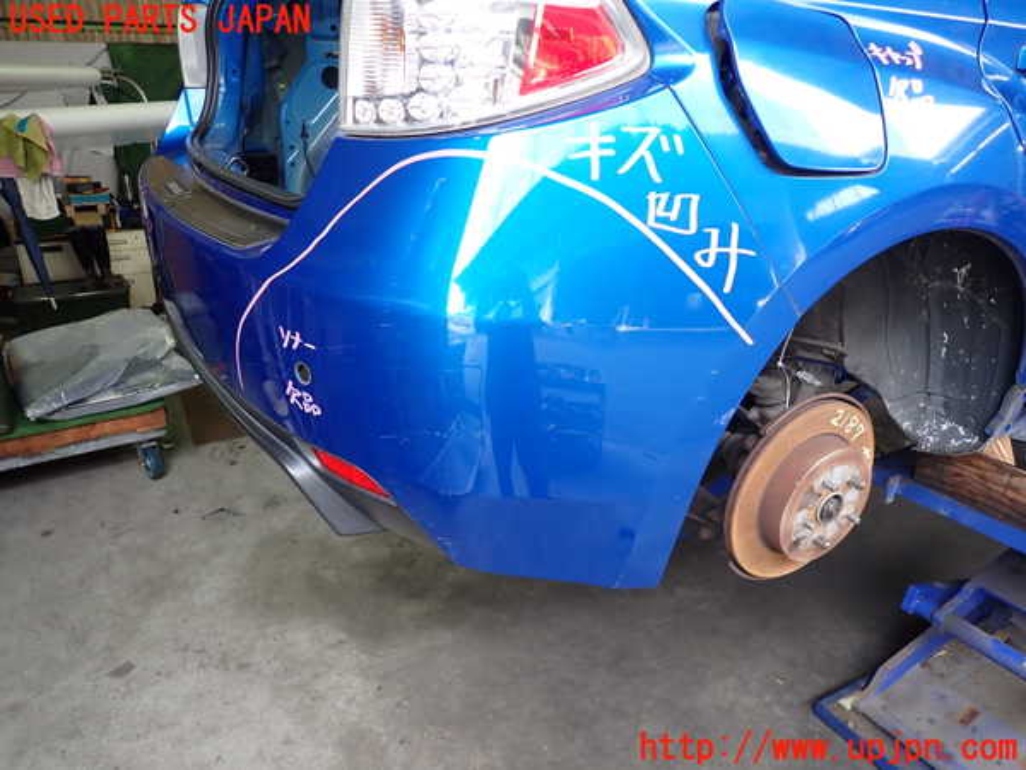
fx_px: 741
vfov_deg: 54.9
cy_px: 385
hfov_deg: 69.4
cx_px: 513
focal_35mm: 25
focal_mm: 4.5
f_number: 2
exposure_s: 1/125
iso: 200
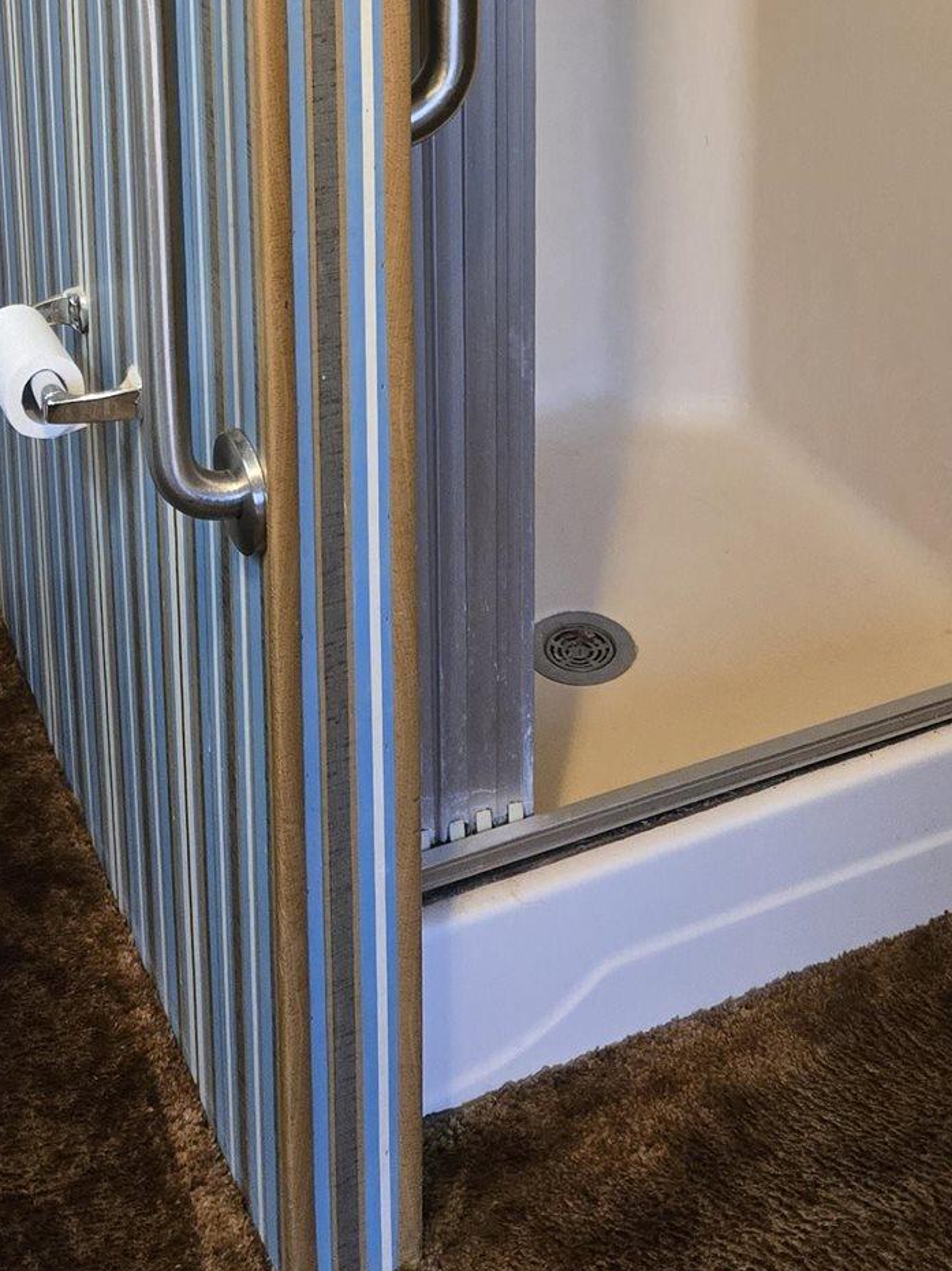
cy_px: -157
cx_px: 384
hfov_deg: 25.6
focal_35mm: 57
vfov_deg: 30.0
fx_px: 2091
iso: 800
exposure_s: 1/120
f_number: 1.8
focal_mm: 5.4
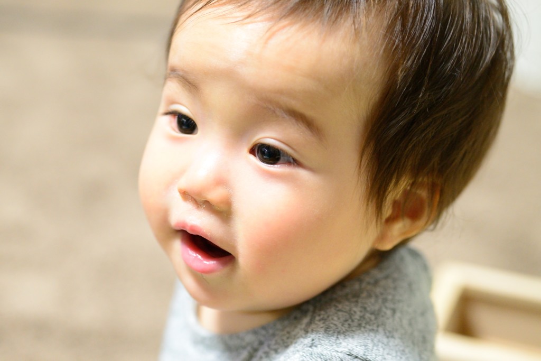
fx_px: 1052
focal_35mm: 70
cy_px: 180
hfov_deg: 28.8
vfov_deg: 19.5
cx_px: 270
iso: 6400
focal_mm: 70
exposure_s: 1/60
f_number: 4
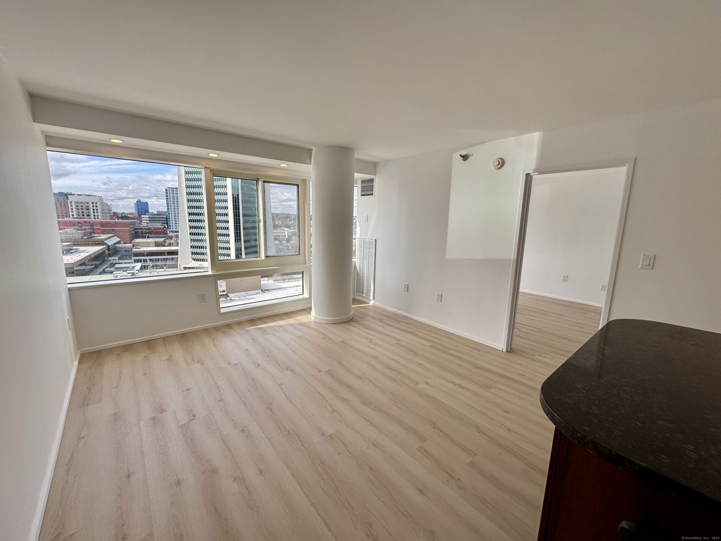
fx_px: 292
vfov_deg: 85.7
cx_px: 360
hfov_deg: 102.1
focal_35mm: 14
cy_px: 270
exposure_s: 1/287
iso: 40
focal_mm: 2.22
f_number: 2.2
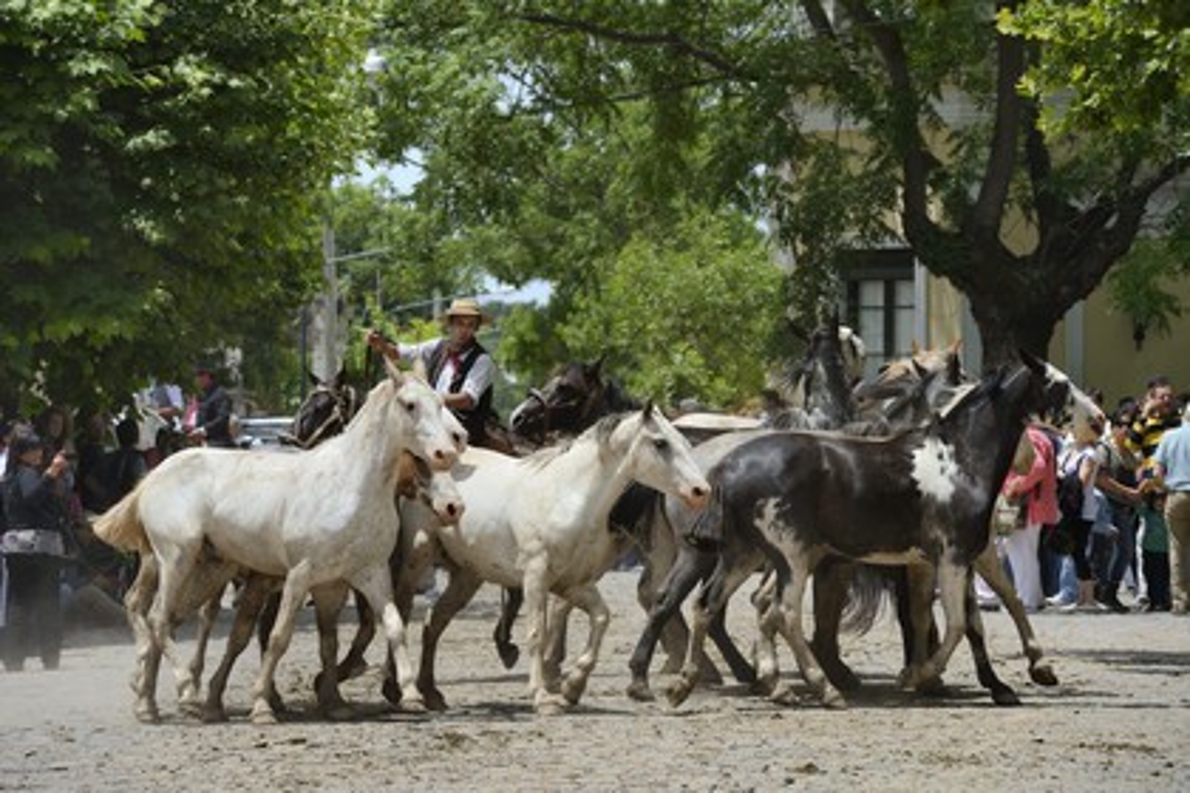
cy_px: 396
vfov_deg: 6.9
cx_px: 595
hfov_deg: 10.3
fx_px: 6611
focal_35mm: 200
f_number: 9
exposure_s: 1/800
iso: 400
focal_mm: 200
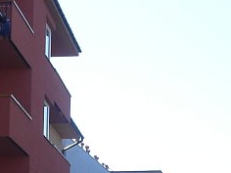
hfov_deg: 15.2
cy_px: 206
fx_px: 861
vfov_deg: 11.3
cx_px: 69
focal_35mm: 129
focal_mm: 6.3
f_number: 4.4
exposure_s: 1/320
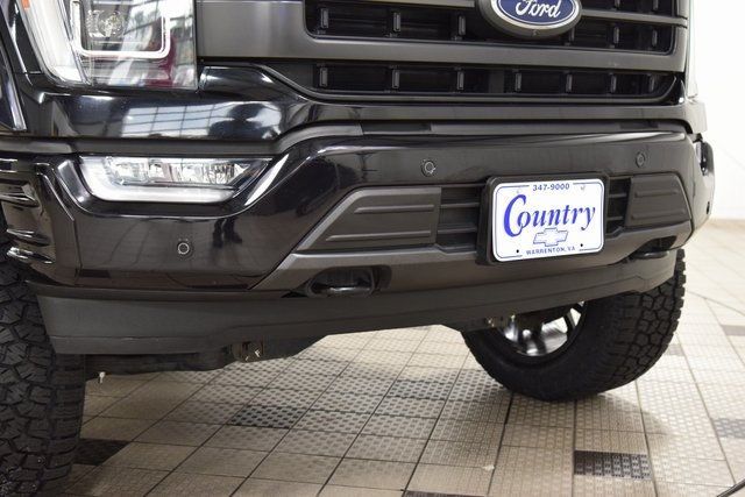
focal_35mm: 51
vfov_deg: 26.5
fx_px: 1056
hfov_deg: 38.9
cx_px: 372
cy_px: 248
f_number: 3.5
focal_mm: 34
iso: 1600
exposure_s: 1/60
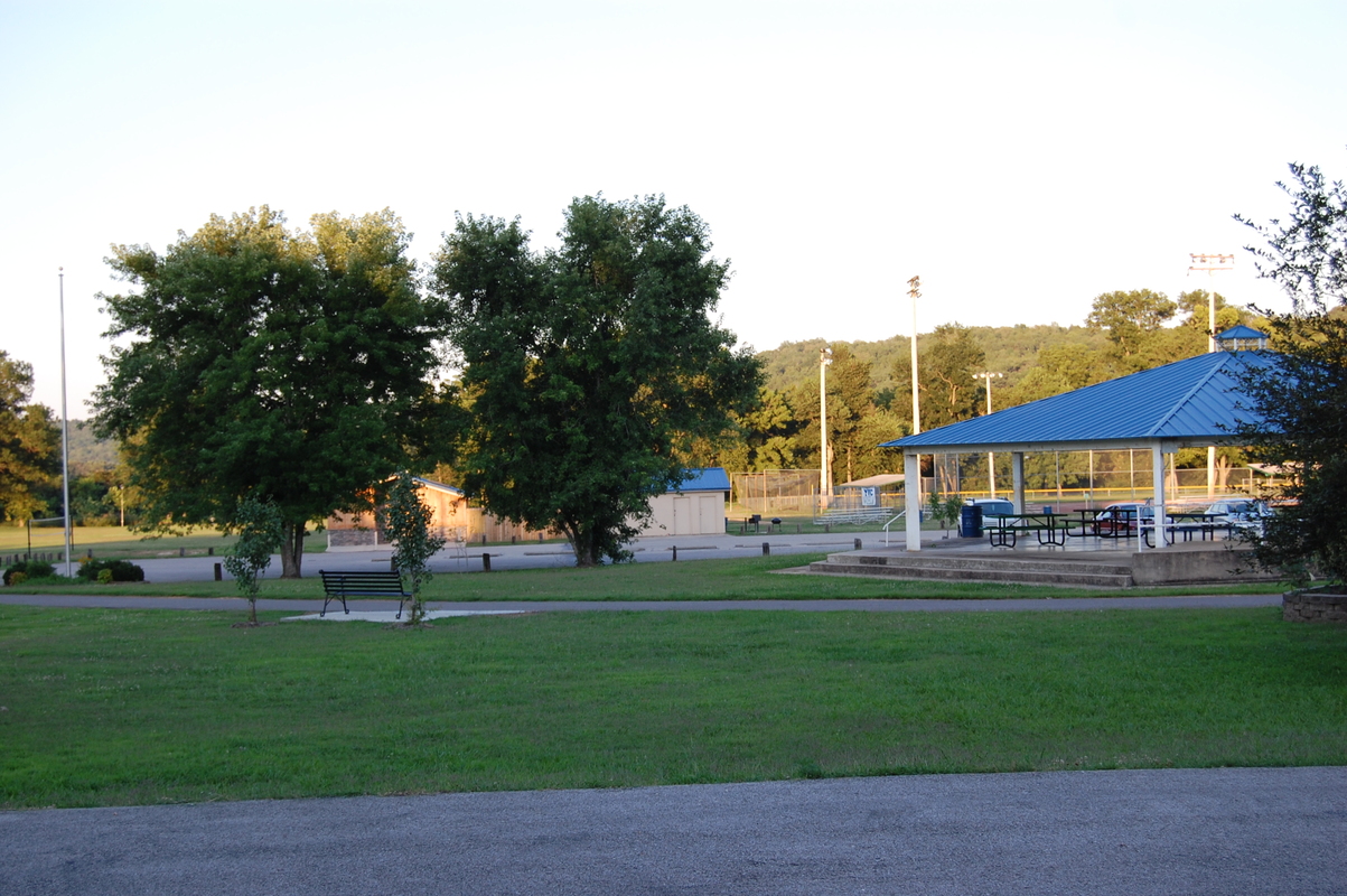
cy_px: 448
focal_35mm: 52
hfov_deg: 37.9
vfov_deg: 25.7
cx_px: 674
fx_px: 1963
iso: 250
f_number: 5.6
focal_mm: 35
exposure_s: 1/125
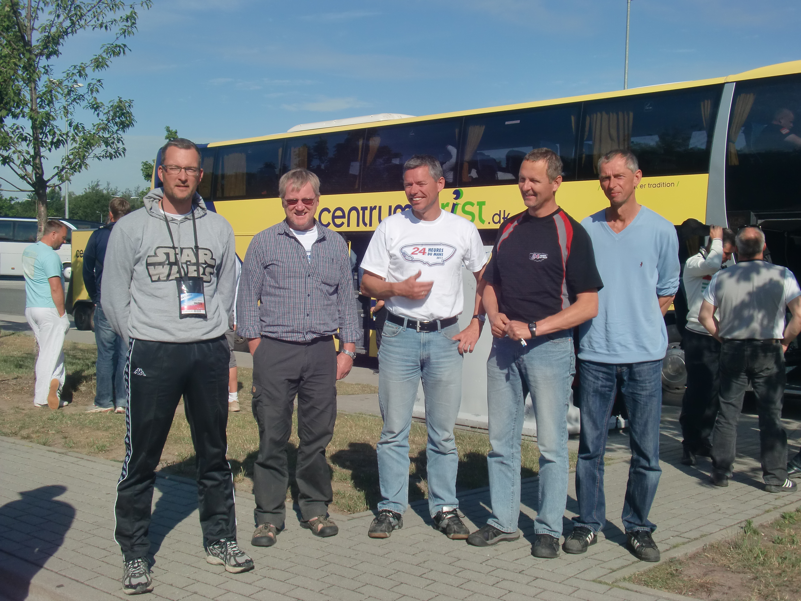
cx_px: 400
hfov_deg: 42.9
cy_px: 300
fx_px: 1018
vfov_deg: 32.9
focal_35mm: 44
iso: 64
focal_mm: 7.91
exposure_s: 1/200
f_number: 10
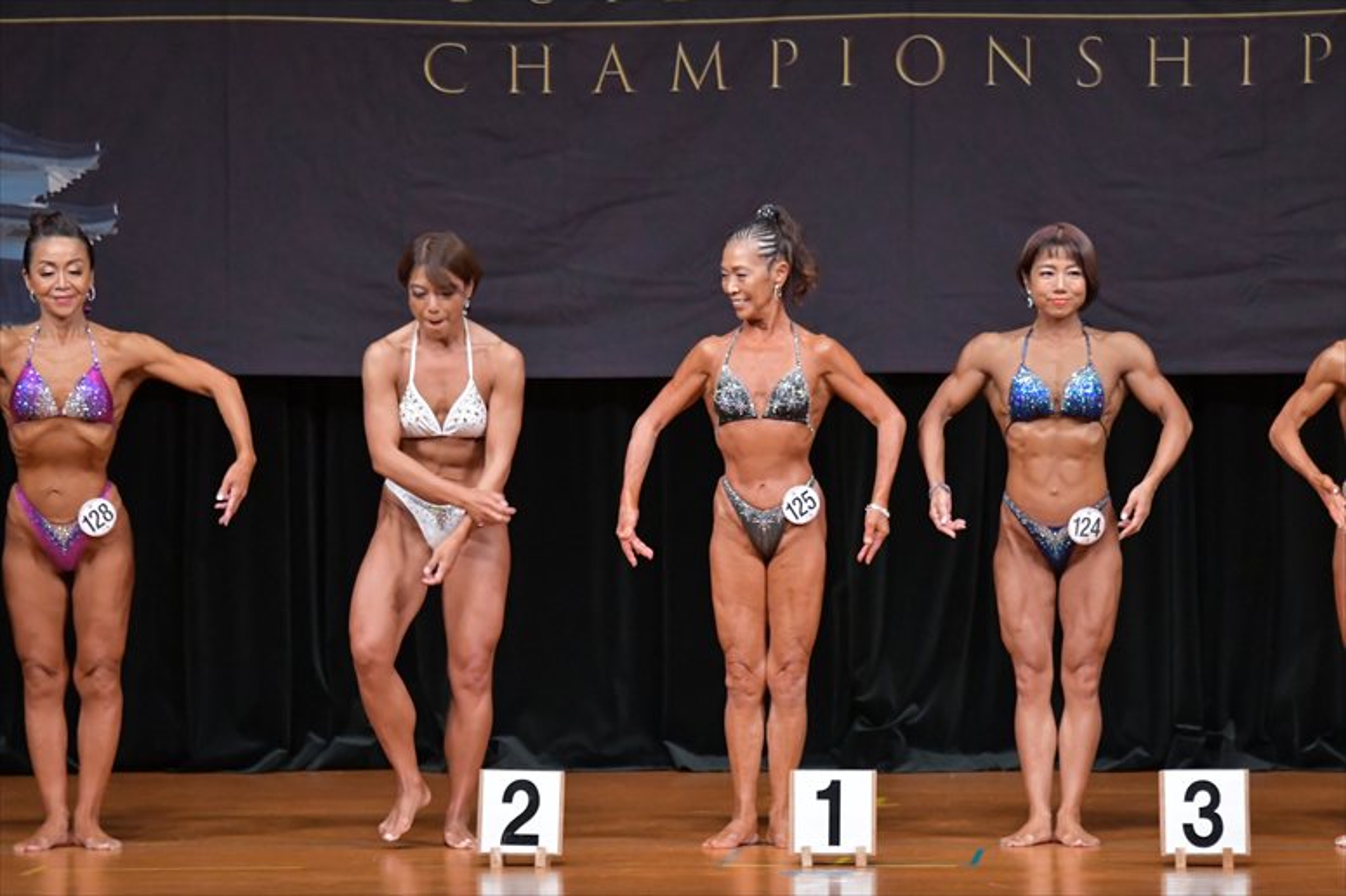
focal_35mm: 255
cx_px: 673
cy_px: 448
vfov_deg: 5.4
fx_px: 9530
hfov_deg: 8.1
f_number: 5.6
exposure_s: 1/400
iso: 5000
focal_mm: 170
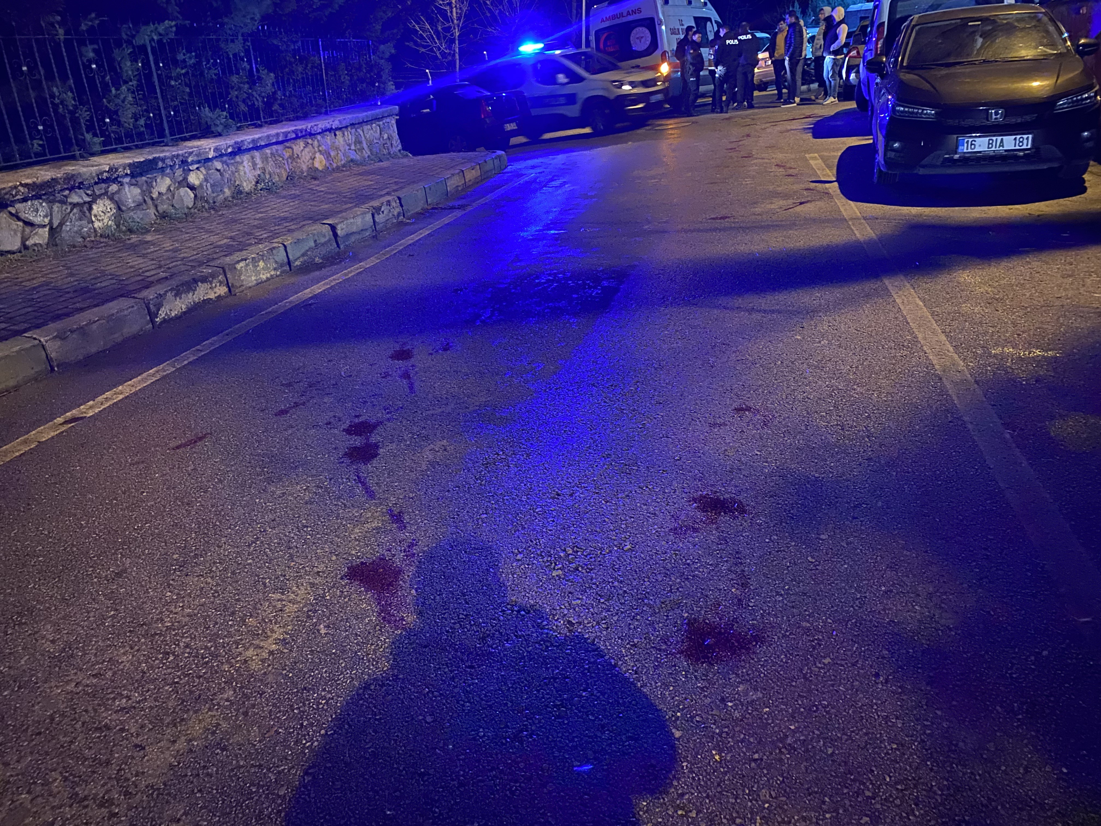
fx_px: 827
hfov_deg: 67.3
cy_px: 413
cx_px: 550
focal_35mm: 26
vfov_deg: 53.1
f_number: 1.8
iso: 1250
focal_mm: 4.25
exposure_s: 1/14
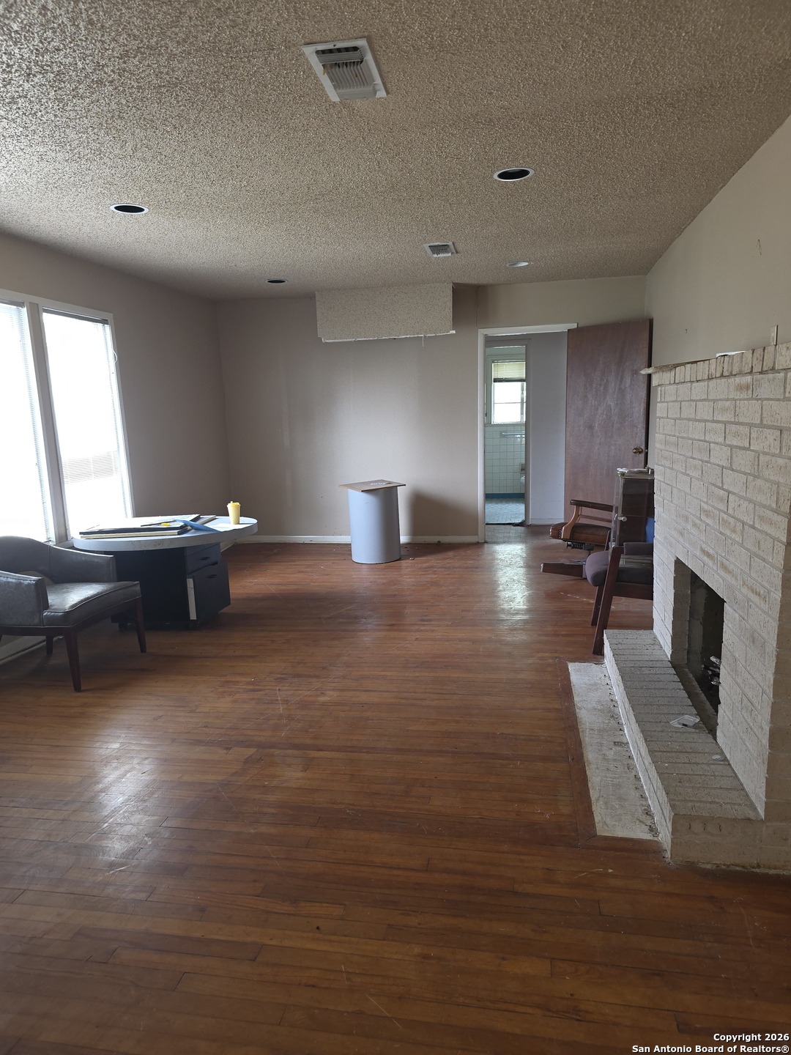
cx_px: 396
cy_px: 528
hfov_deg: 58.9
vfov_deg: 73.9
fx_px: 701
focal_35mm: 23
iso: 100
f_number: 1.7
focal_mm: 6.3
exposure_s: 1/24
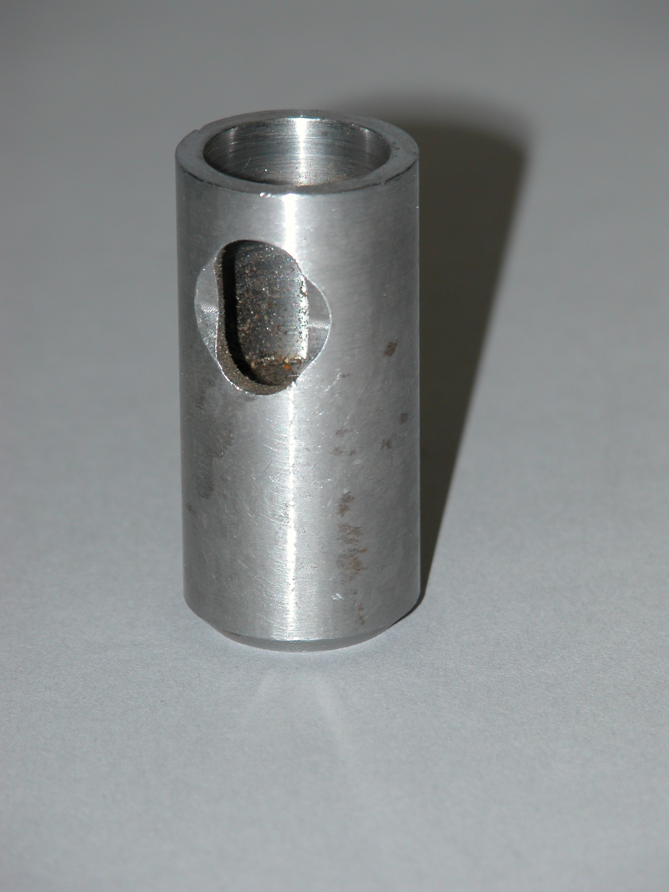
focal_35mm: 276
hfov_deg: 5.4
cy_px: 446
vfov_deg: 7.2
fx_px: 7112
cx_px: 334
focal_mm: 71.2
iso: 100
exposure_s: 1/125
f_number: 5.3
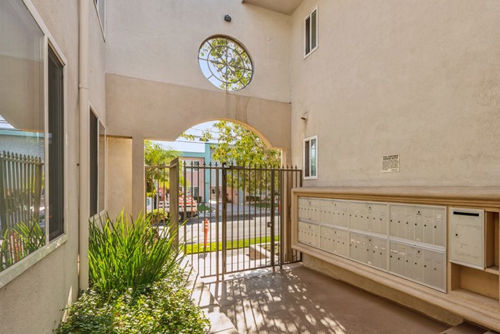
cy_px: 188
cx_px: 328
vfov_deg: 61.8
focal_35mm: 20
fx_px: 278
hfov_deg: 81.5
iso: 100
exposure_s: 1/60
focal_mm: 14
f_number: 10
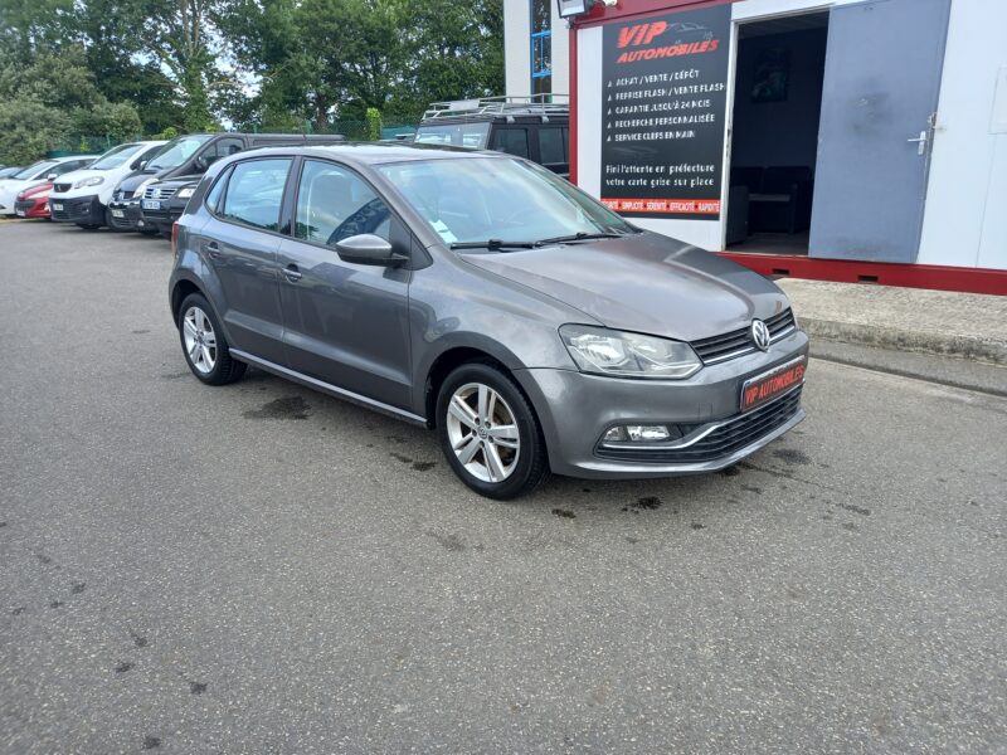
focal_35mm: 25
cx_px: 504
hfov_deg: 69.4
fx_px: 727
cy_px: 378
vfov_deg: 54.9
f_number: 2
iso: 25
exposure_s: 1/258
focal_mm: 4.6
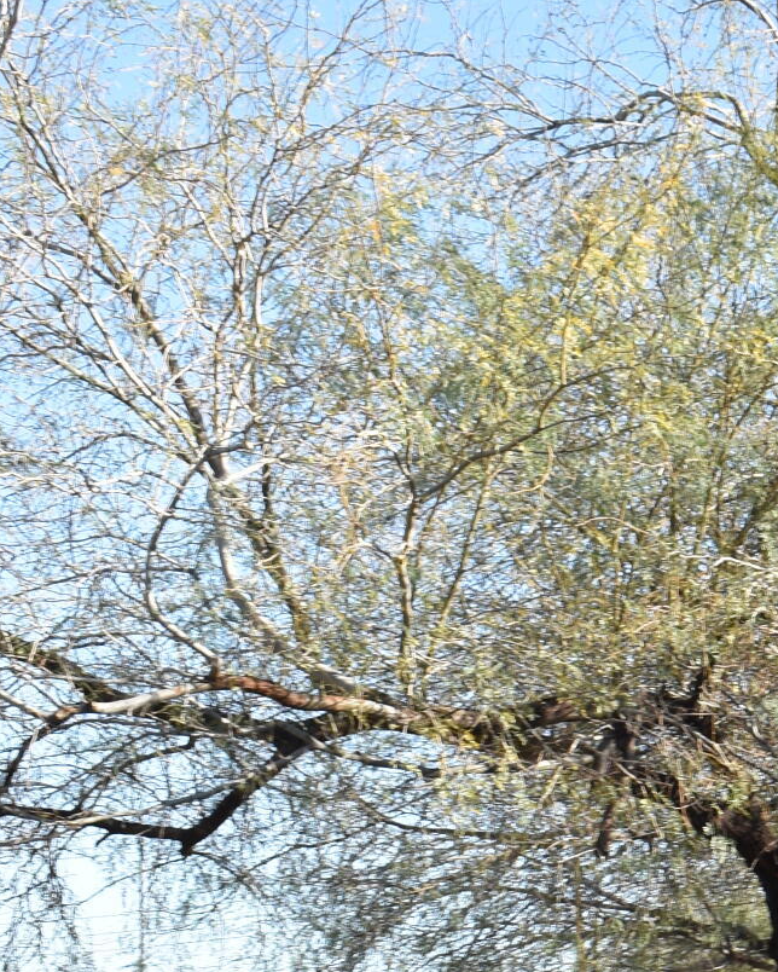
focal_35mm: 126
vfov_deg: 15.0
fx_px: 3624
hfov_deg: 11.4
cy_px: 927
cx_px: 1403
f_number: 8
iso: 220
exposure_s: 1/250
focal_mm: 24
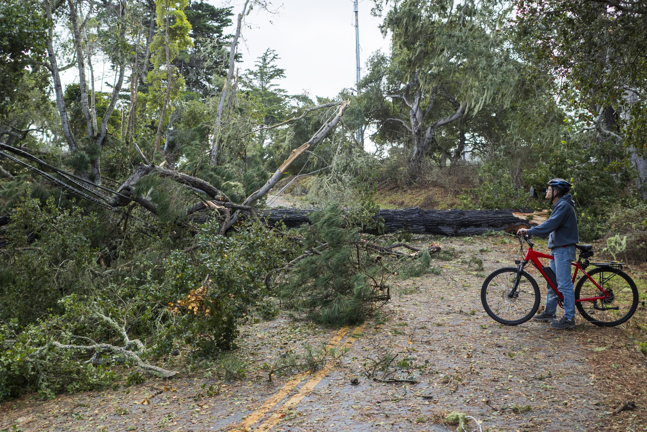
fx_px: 647
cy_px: 216
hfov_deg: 53.1
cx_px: 324
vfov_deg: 36.9
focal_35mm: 36
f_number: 1.8
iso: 200
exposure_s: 1/2000
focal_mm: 24
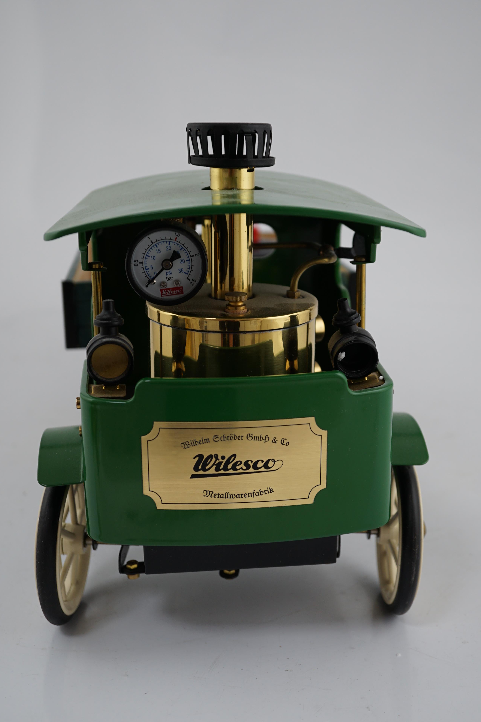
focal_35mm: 46
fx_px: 922
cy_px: 356
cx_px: 244
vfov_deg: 42.7
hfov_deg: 29.2
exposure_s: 1/60
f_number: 3.5
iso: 200
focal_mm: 30
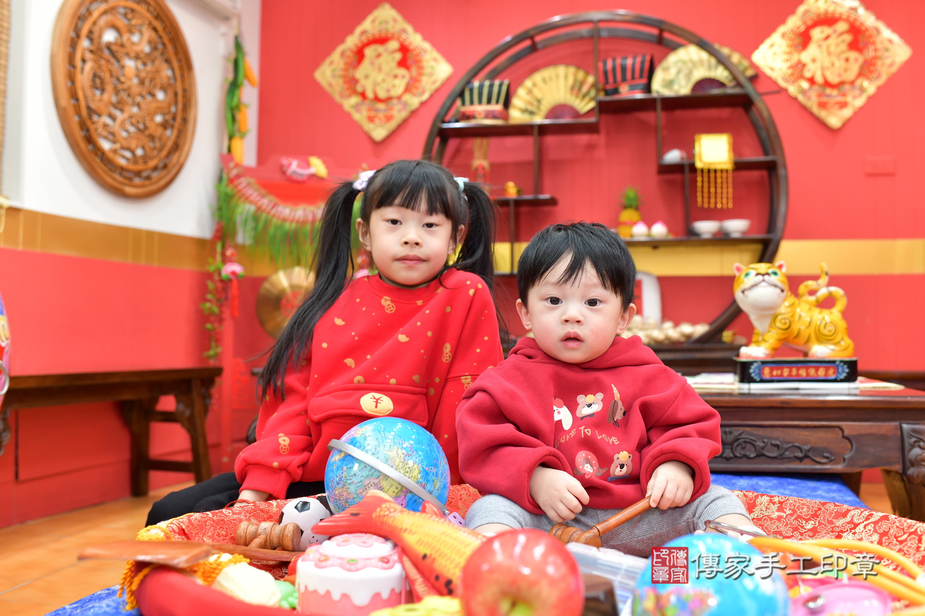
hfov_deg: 54.4
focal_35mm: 35
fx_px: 899
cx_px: 462
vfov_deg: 37.9
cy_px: 308
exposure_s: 1/200
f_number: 4.5
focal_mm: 35
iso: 1000
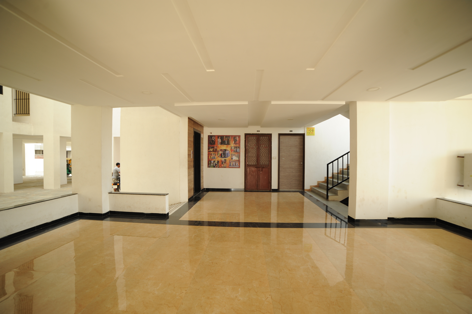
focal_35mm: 14
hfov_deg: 104.3
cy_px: 157
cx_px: 236
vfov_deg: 81.1
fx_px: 183
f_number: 4
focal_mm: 14
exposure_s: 1/80
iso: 320
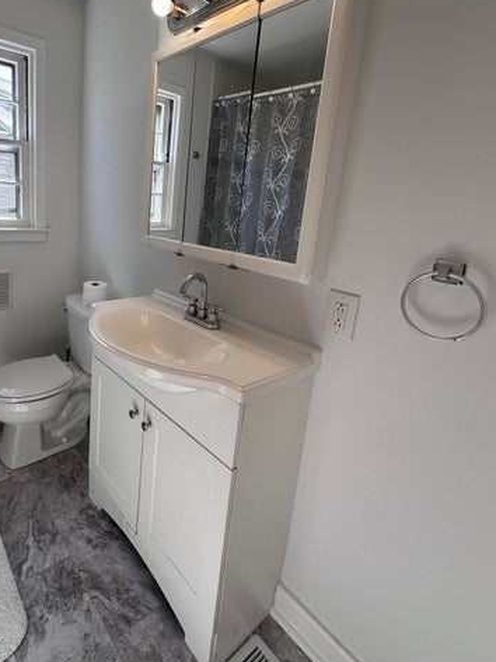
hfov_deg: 66.7
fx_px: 363
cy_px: 275
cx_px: 163
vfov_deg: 83.9
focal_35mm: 19
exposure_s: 1/200
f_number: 2.2
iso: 40
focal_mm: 2.22
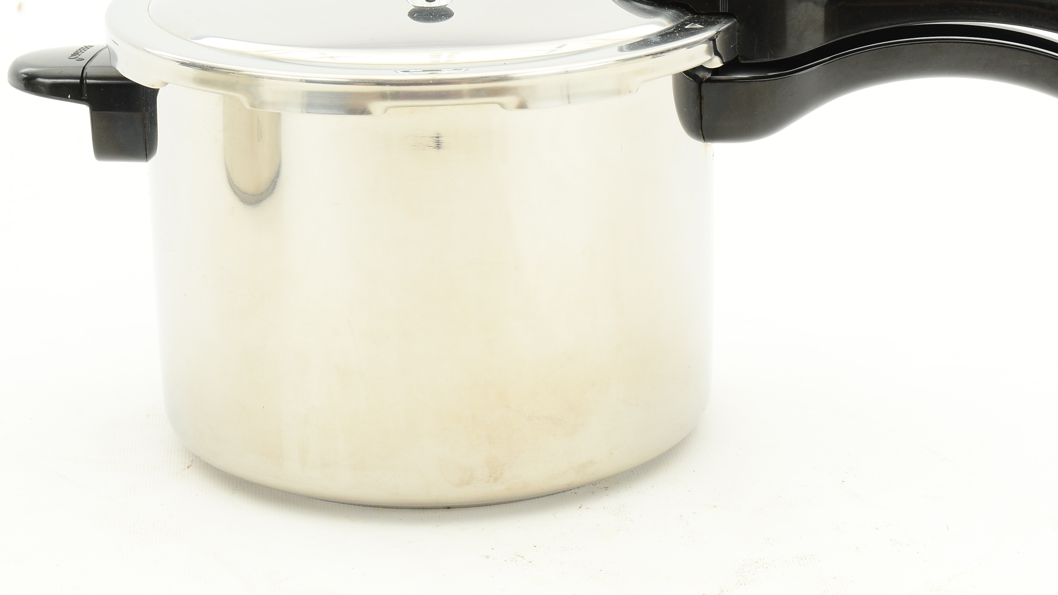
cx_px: 569
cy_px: 155
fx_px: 2946
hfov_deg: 20.4
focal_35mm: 105
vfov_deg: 11.5
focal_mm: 52
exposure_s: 1/60
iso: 320
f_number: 11
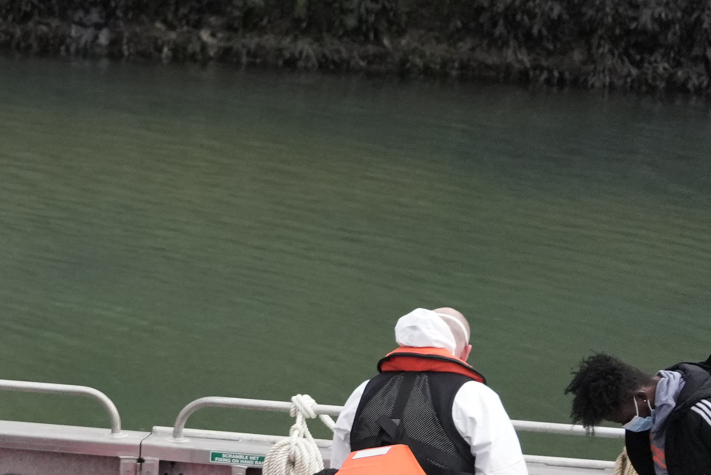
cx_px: -869
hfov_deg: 4.4
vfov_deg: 3.0
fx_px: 9046
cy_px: 853
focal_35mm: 458
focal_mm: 100
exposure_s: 1/4000
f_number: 4.5
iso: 1600
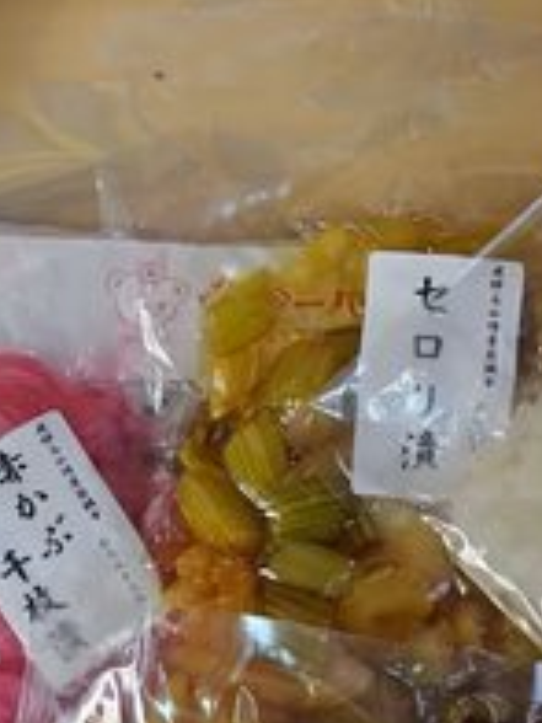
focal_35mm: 47
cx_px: 494
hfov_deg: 29.5
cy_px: 583
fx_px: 981
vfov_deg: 38.8
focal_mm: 5.5
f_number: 1.9
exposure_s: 1/100
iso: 211
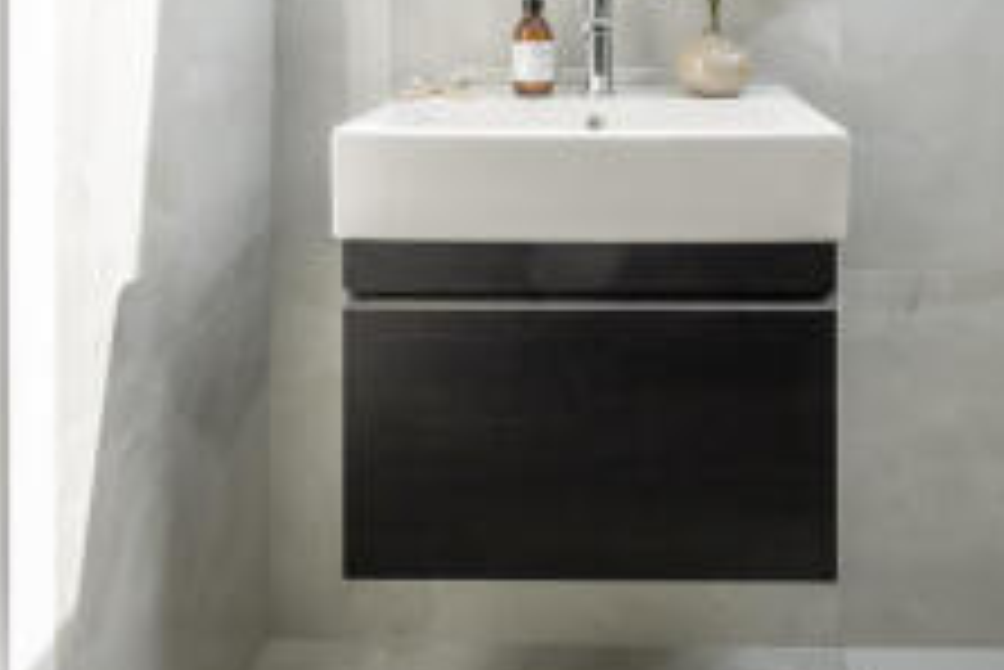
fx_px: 893
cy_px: 47
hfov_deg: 54.7
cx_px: 801
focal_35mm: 32
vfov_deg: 38.0
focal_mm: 10
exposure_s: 1/125
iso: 250
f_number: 8
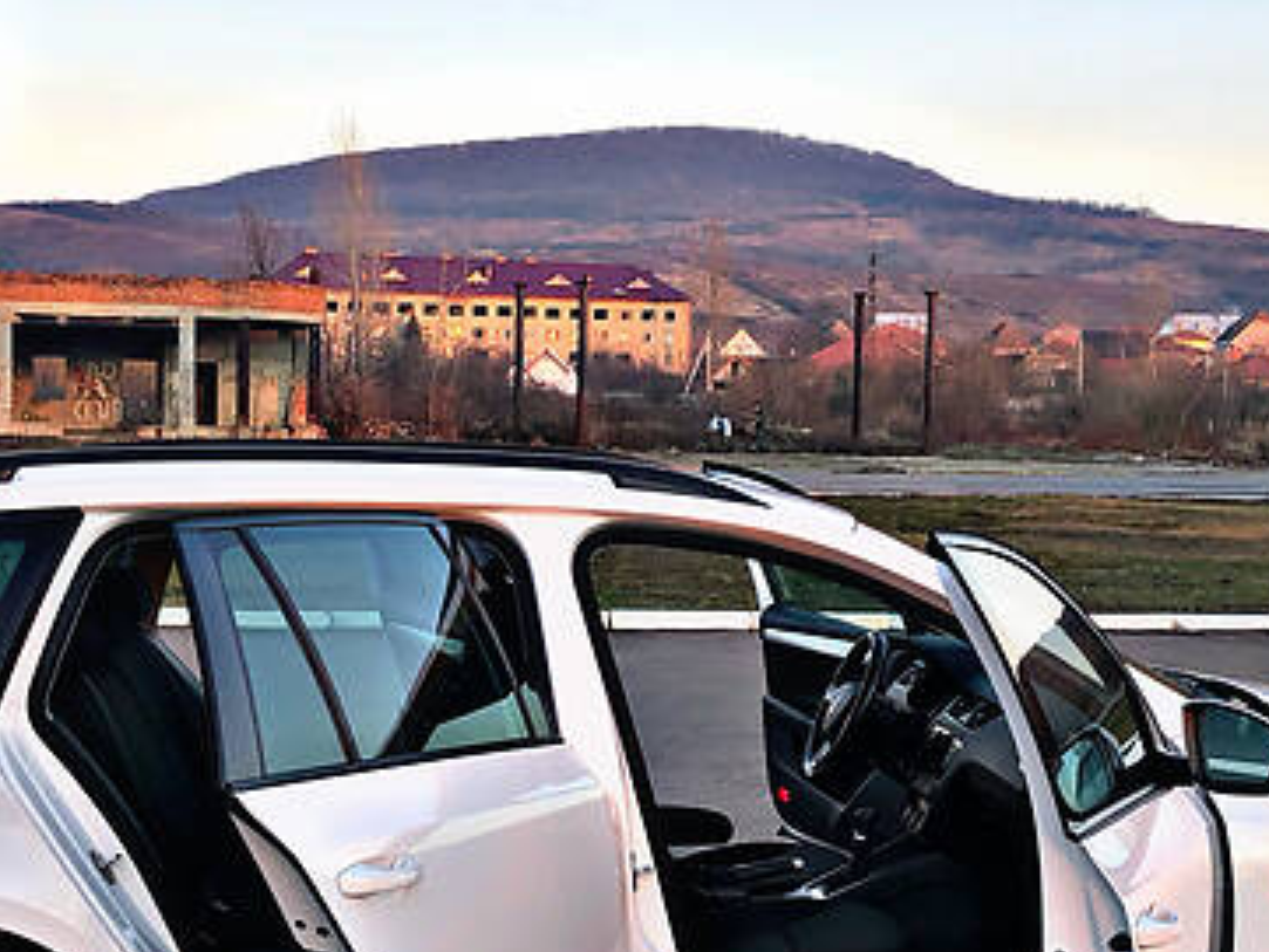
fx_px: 2274
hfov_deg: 31.2
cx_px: 559
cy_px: 513
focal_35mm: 62
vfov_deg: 23.7
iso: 20
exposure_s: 1/178
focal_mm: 4
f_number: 1.8
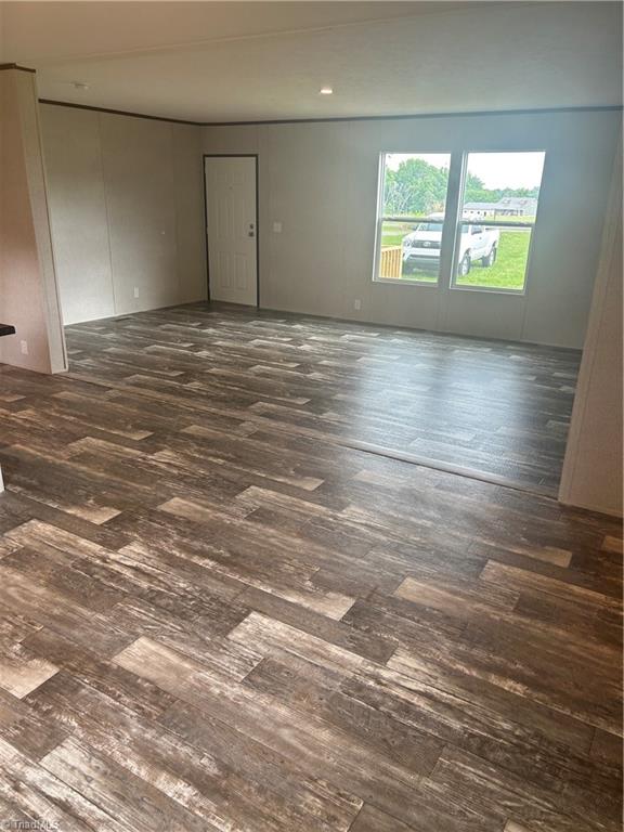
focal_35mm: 26
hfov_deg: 53.1
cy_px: 416
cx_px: 312
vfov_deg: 67.3
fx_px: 625
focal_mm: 5.7
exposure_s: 1/60
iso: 64
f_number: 1.5
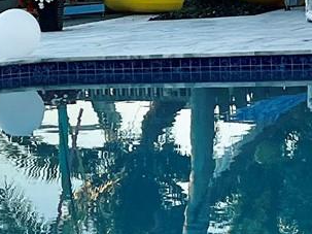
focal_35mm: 176
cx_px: -82
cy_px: 137
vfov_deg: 8.4
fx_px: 1586
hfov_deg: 11.0
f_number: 1.6
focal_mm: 5.1
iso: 50
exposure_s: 1/1151
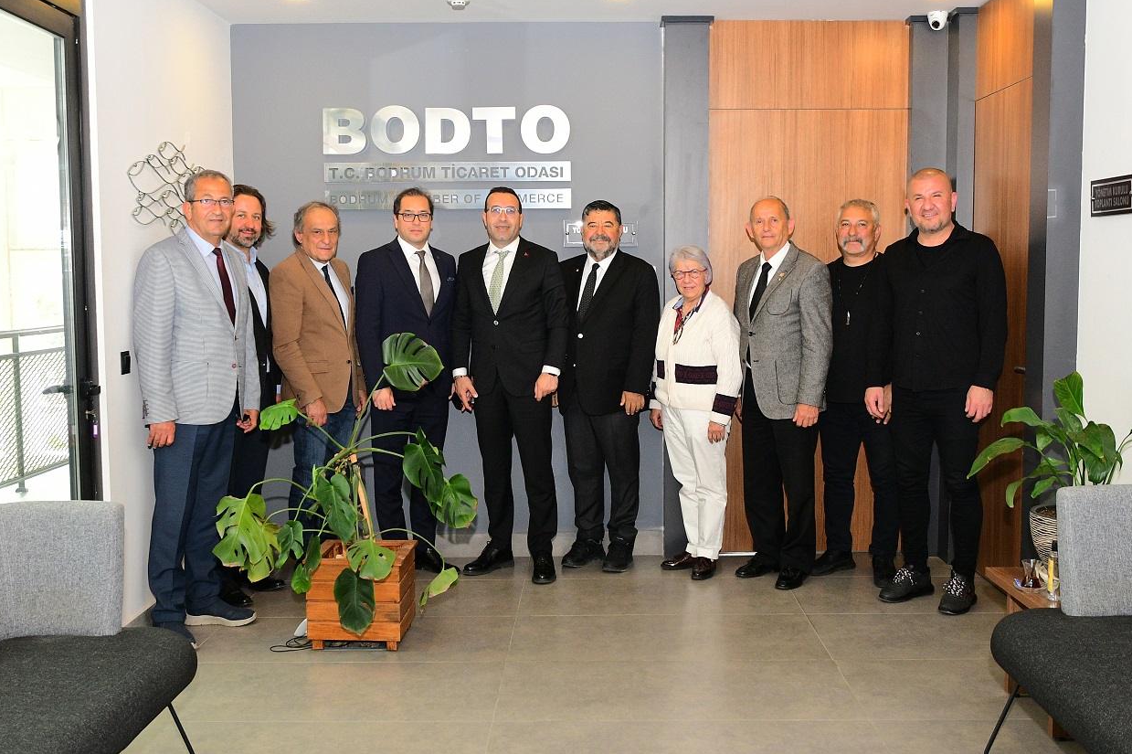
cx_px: 566
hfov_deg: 60.3
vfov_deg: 42.3
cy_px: 370
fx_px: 974
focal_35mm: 31
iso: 1000
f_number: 5
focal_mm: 20
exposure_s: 1/125
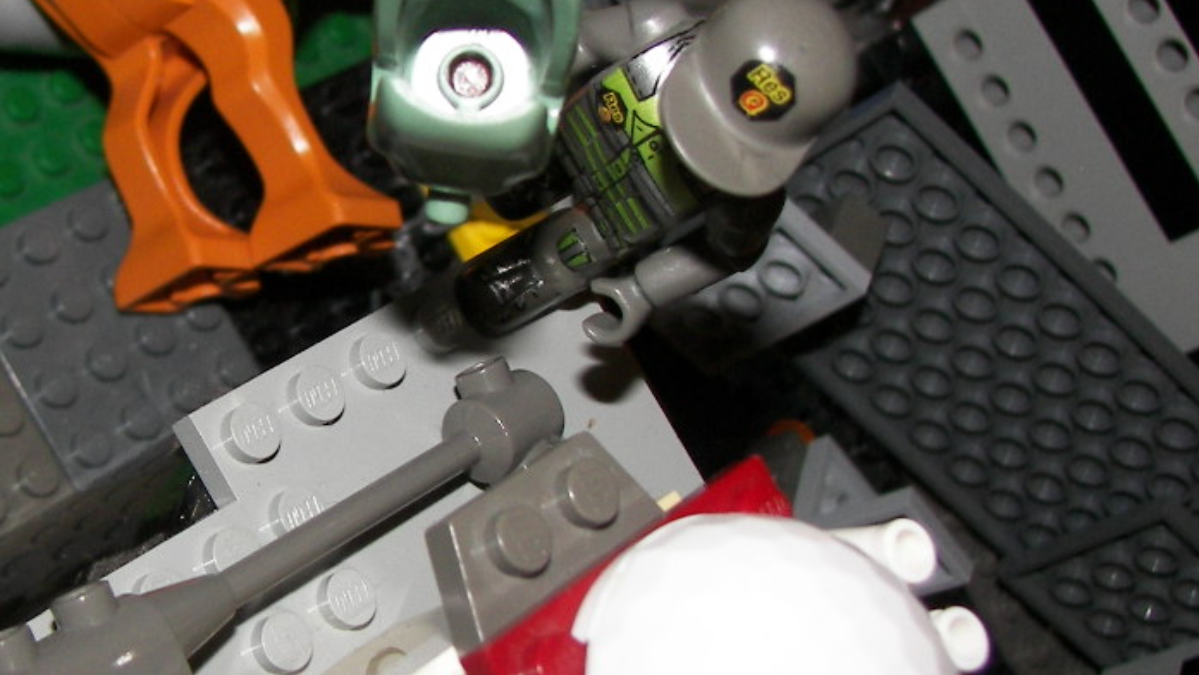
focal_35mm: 72
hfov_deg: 28.8
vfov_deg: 16.8
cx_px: 275
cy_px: 367
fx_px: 2289
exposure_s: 1/30
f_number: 2.8
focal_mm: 6
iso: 100
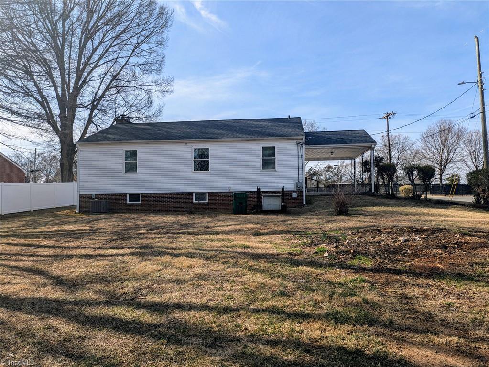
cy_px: 184
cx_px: 244
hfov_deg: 69.4
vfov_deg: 54.9
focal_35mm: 25
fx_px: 353
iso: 49
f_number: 1.89
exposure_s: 1/1919
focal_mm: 5.43
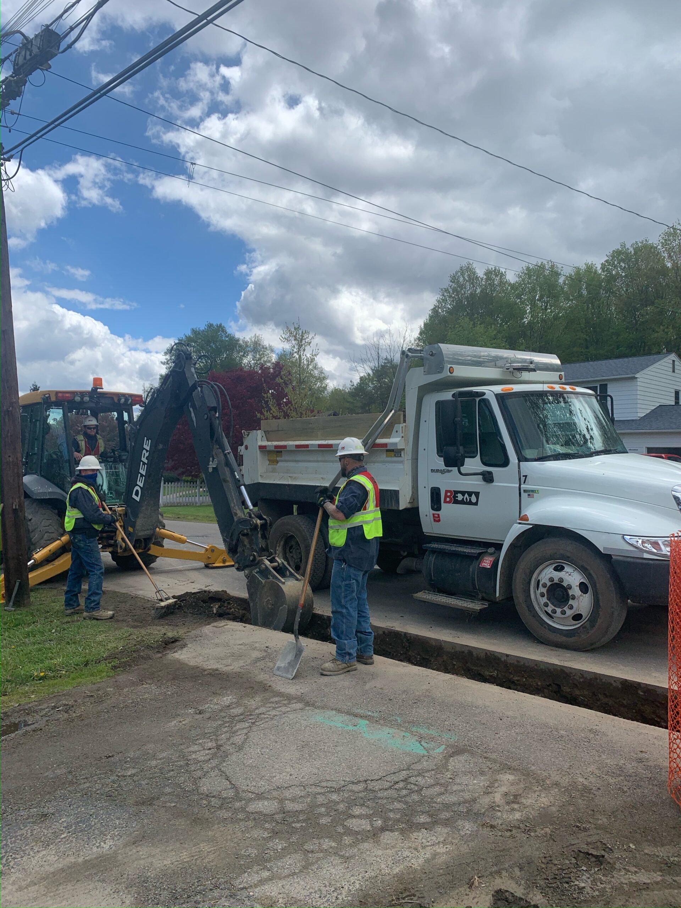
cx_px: 340
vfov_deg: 67.3
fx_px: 682
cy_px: 454
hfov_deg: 53.1
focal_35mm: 26
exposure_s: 1/2611
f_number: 1.8
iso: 25
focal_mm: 4.25
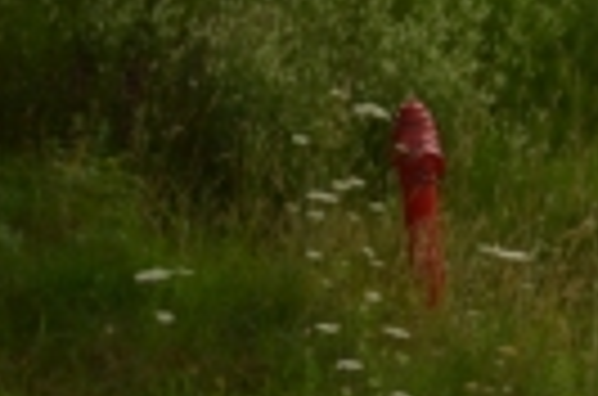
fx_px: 1508
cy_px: -92
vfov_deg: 14.4
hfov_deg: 18.8
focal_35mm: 91
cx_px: 976
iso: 100
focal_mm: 18
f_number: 5
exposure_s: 1/200
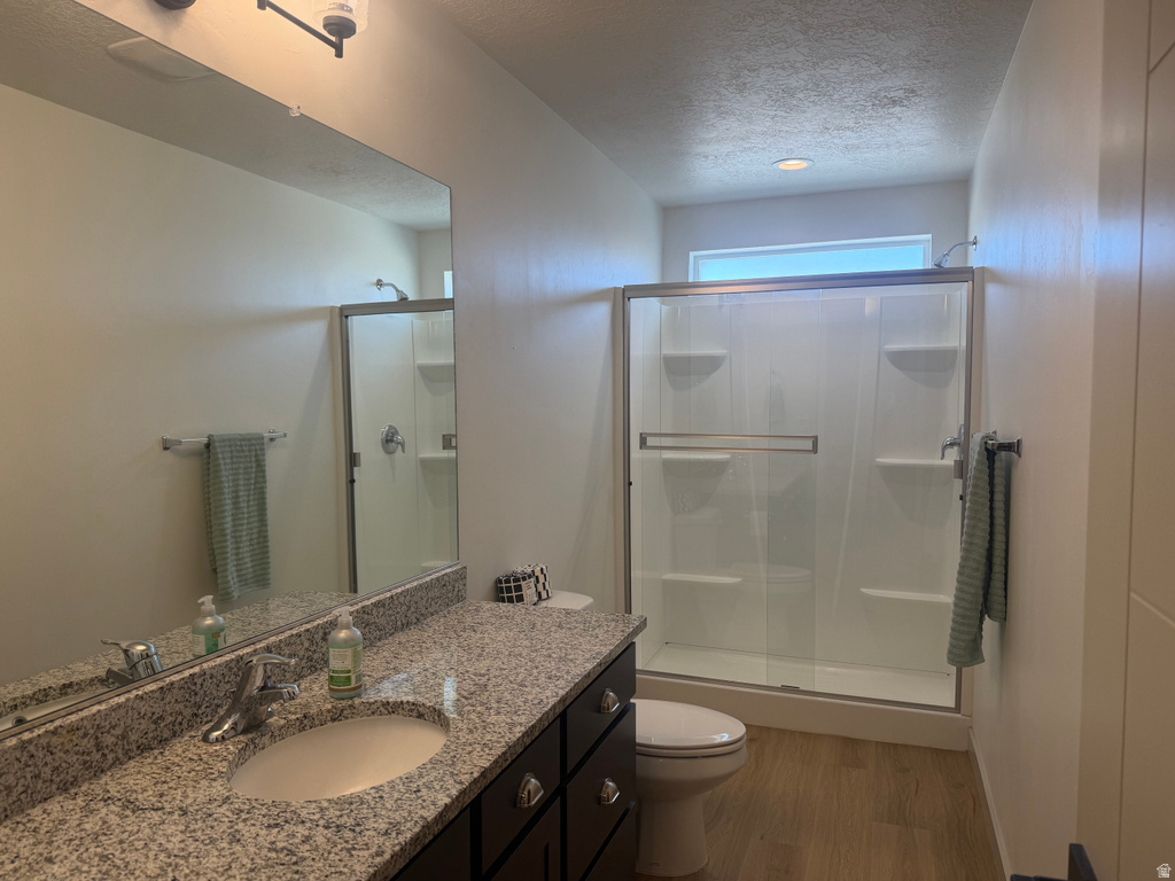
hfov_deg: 71.6
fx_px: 815
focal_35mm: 24
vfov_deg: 56.8
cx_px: 588
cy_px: 440
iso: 80
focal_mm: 6.76
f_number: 1.78
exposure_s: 1/166
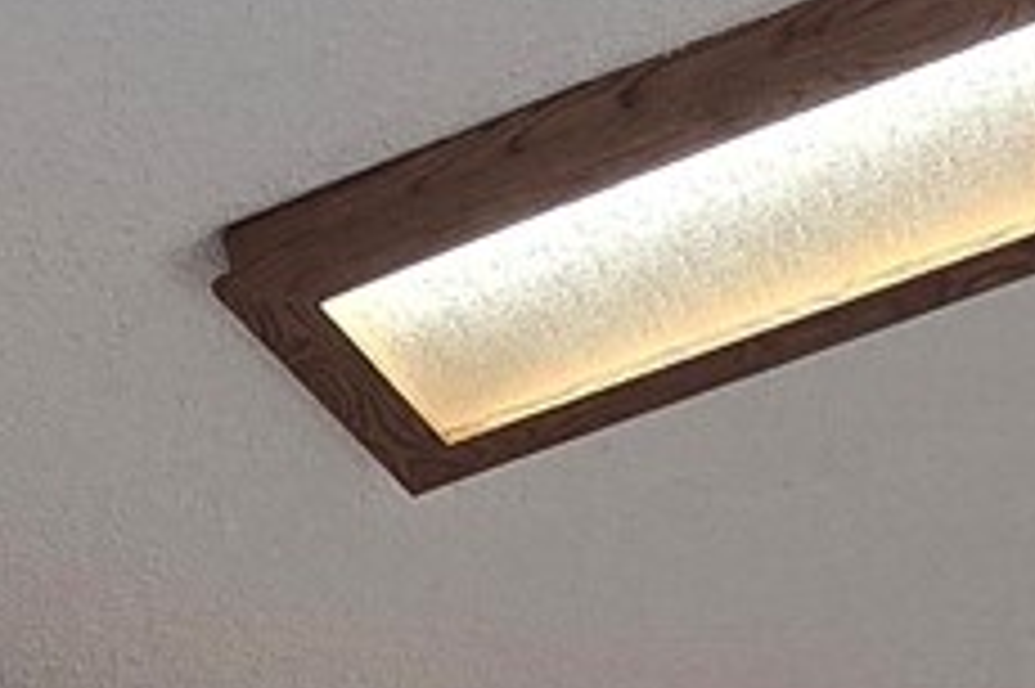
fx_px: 2700
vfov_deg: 10.8
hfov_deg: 21.5
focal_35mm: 94
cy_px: 1947
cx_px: 783
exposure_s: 1/120
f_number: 2.2
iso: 64
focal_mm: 2.2
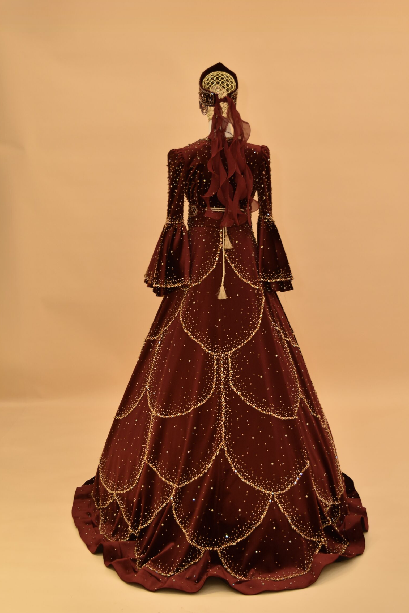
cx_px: 212
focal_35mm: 42
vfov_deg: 46.8
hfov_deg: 32.2
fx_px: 708
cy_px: 287
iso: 400
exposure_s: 1/100
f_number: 4.5
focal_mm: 25
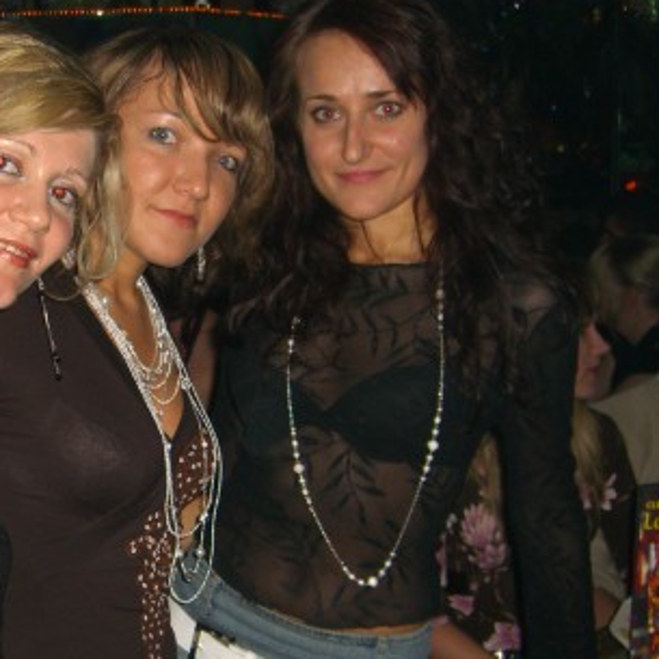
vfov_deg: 26.0
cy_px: 419
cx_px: 108
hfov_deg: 25.5
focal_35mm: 66
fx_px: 1422
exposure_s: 1/60
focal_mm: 7.9
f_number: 2.8
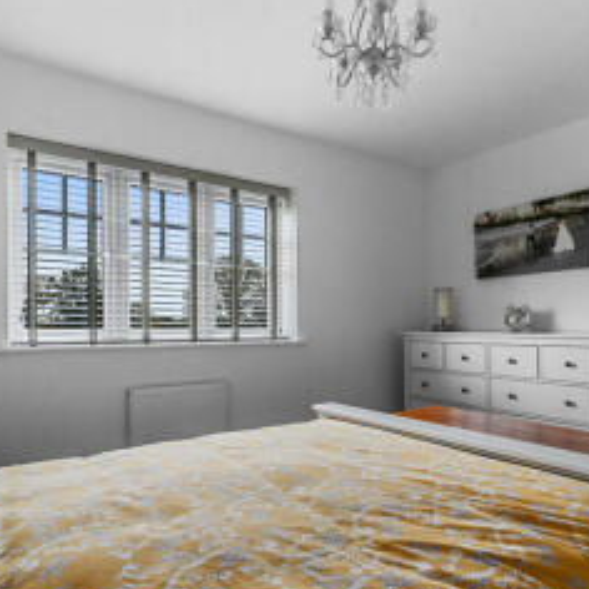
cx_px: 317
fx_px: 462
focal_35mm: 24
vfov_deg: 64.9
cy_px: 323
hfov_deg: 64.9
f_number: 8
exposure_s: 1/1.67
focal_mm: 14
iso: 400
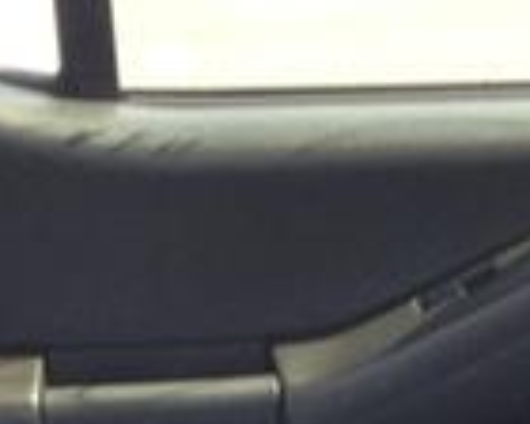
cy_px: 1060
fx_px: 3702
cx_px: 447
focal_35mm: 236
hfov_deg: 8.2
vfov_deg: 6.2
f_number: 2.4
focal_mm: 4.13
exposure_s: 1/40
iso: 50
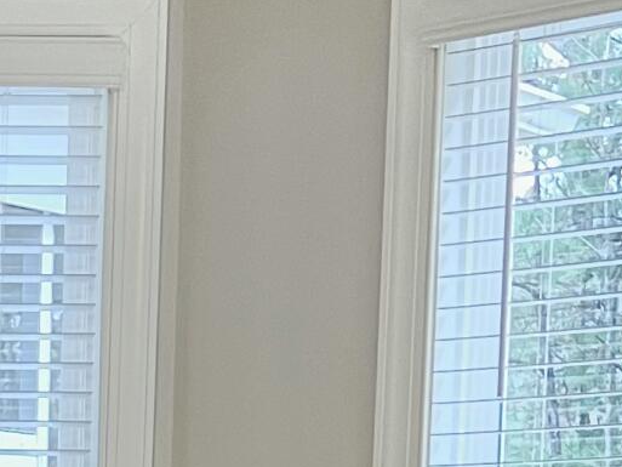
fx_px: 2732
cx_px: -394
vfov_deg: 9.0
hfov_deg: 12.2
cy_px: 1032
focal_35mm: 152
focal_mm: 5.7
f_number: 1.5
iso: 80
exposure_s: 1/60
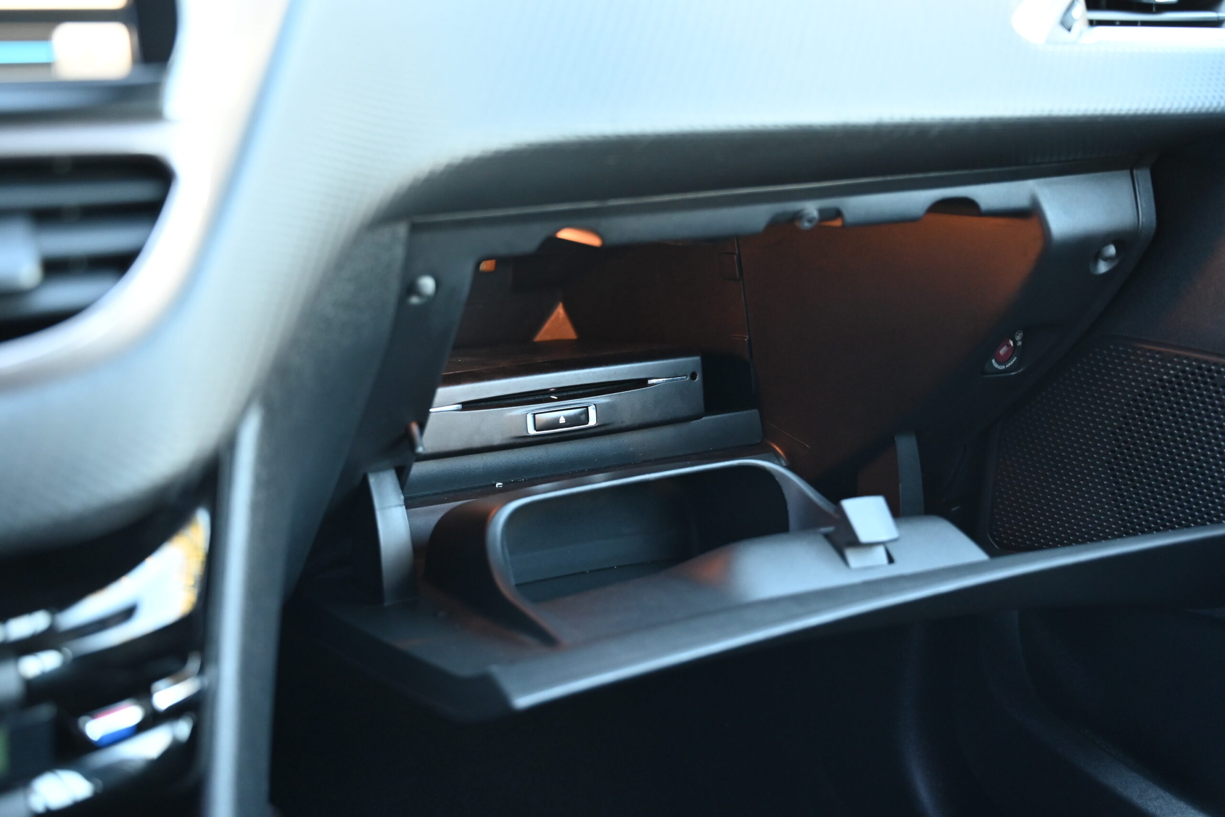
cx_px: 612
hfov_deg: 47.4
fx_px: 1395
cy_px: 408
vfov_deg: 32.6
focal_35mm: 41
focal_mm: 41
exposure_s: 1/80
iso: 3200
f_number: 4
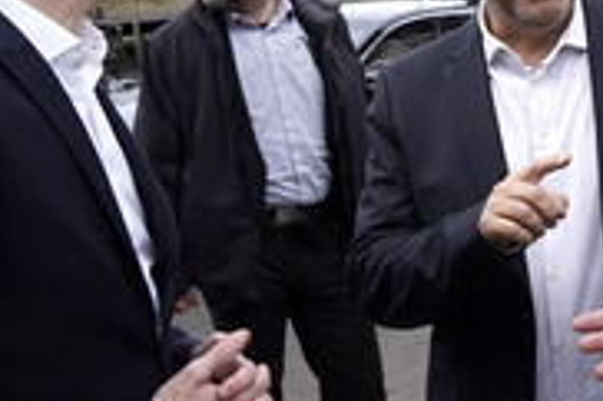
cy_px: 46
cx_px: 525
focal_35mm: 82
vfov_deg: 16.4
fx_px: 1372
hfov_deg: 24.2
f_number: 6.3
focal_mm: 33
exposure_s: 1/250
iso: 320
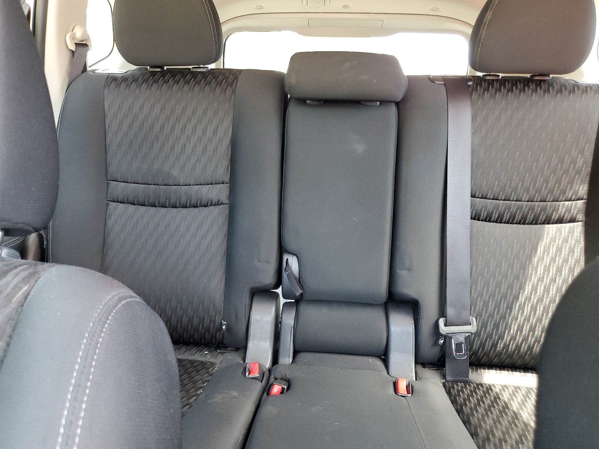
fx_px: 450
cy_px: 224
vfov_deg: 53.1
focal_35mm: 26
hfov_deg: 67.3
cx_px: 300
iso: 282
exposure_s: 1/60.2
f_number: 1.5
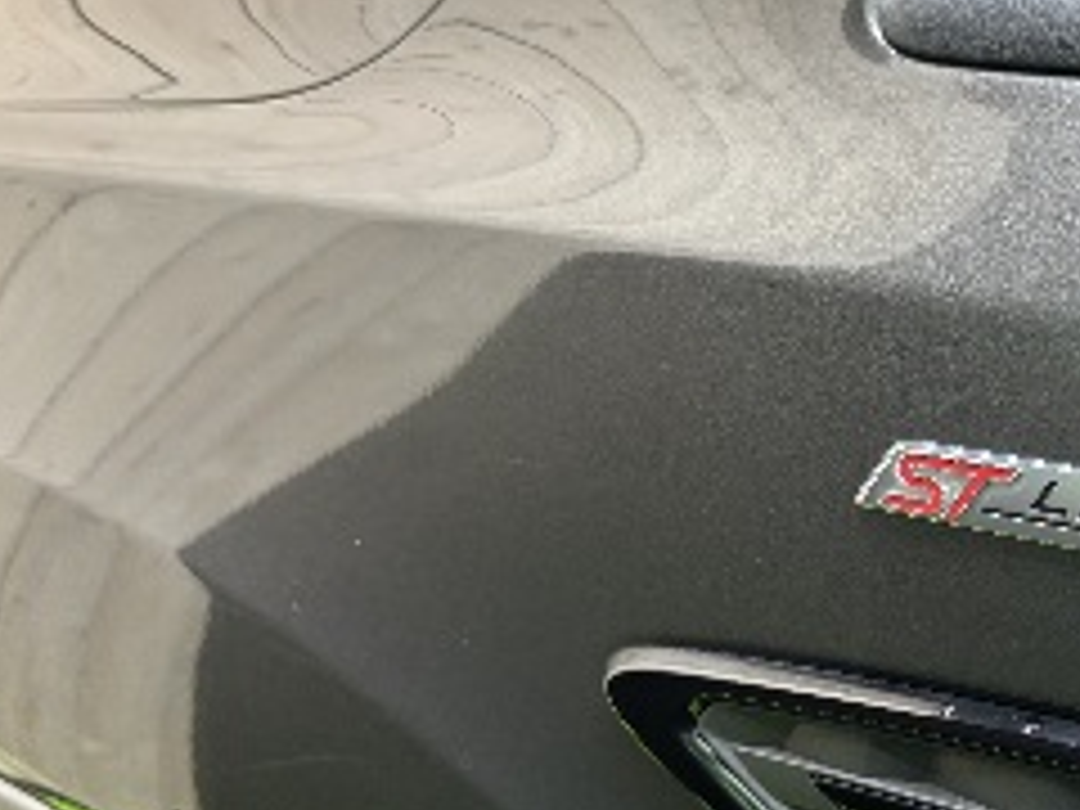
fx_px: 1404
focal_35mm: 45
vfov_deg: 32.1
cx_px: 832
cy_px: 459
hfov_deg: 40.7
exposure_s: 1/50
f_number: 1.6
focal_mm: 5.96
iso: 250
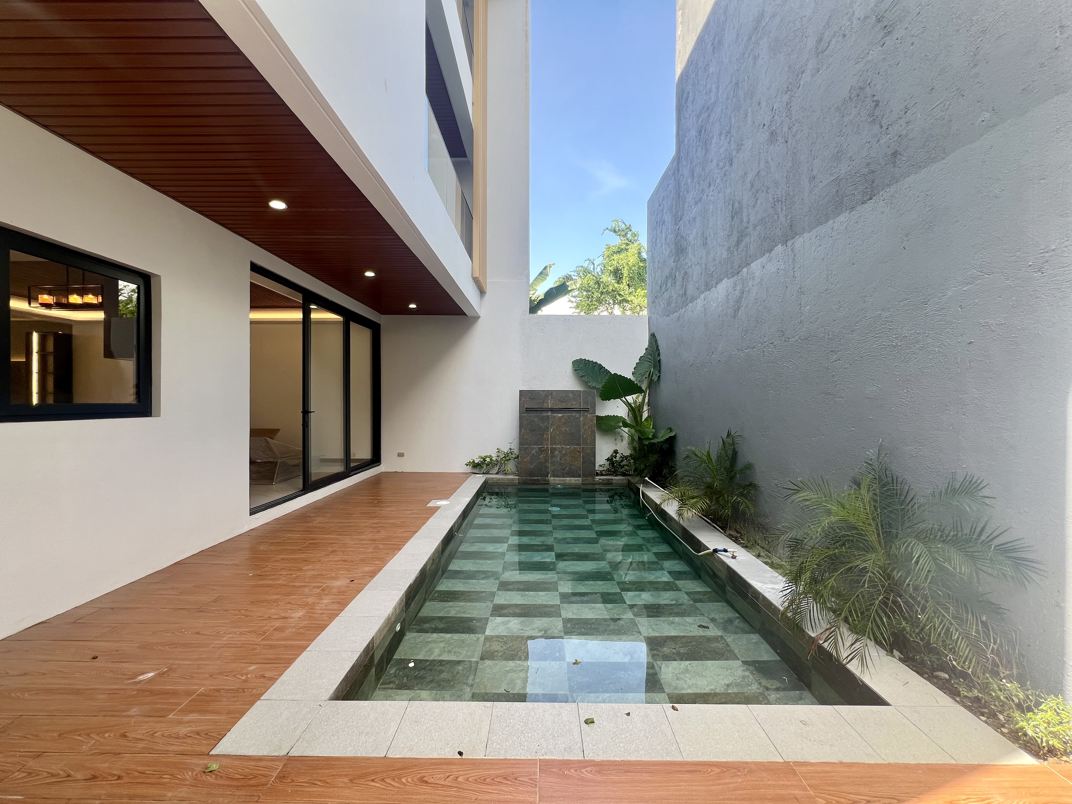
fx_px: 403
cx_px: 536
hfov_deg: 106.2
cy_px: 402
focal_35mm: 13
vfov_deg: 89.9
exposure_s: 1/171
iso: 32
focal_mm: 1.57
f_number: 1.8
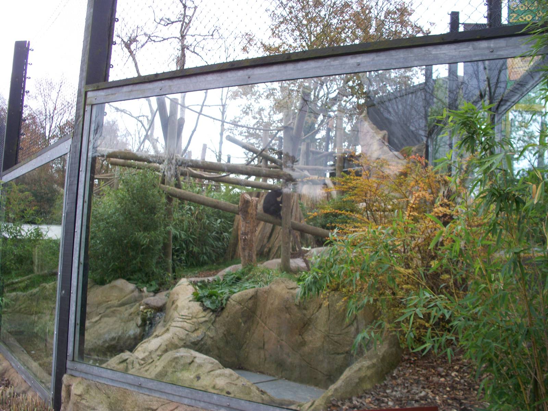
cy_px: 206
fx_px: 570
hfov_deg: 51.4
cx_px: 274
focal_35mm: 36
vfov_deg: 39.7
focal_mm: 7.54
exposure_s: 1/60
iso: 64
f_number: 2.8
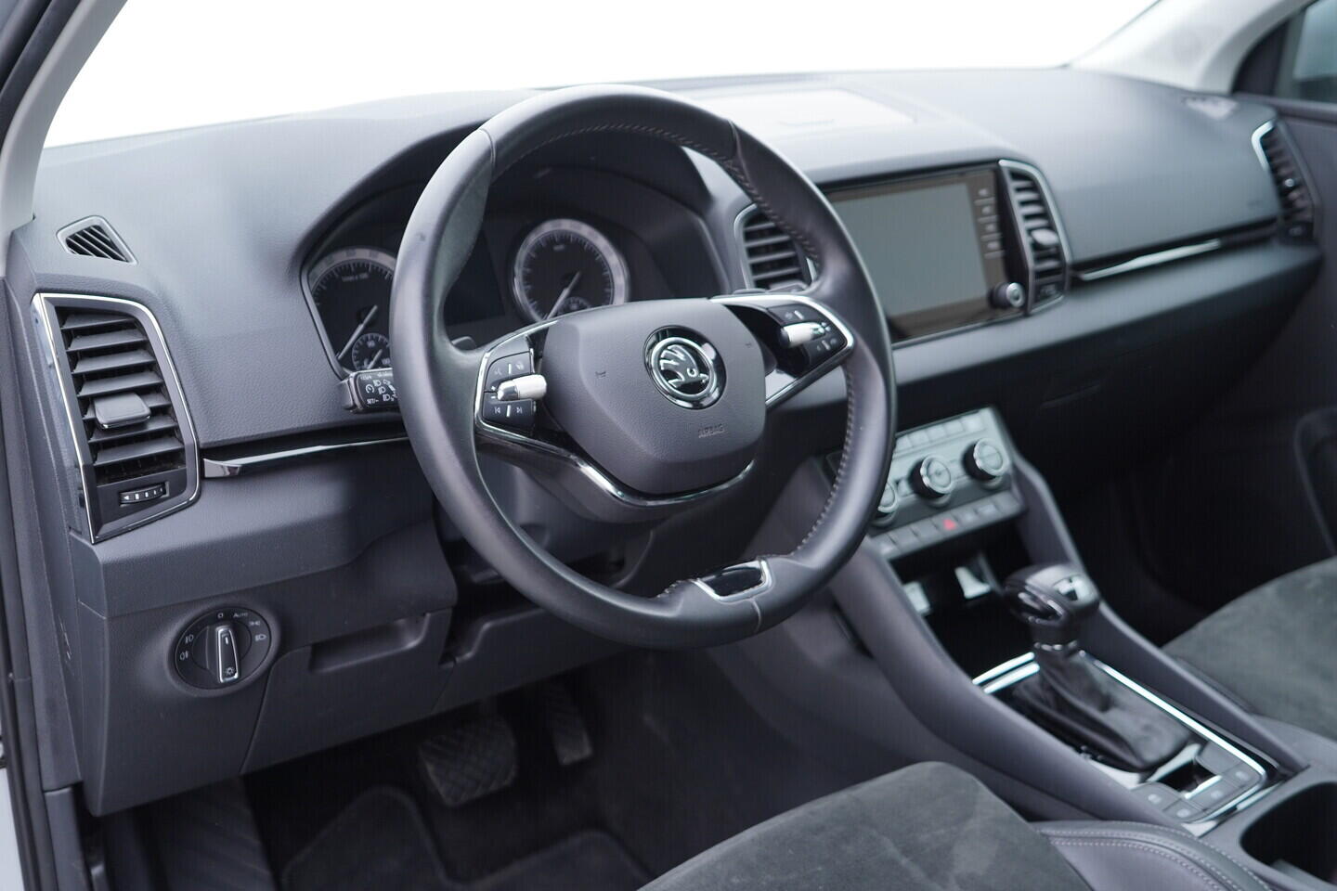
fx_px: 1337
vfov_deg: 36.9
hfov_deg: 53.1
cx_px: 668
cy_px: 446
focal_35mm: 36
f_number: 2.8
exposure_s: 1/40
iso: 250
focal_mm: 24
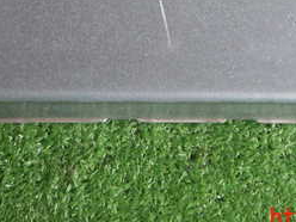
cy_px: -35
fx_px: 641
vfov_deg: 18.7
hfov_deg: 25.9
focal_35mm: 75
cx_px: 181
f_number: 2.3
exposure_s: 1/80
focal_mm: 5.5
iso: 400
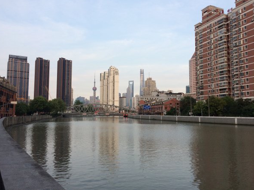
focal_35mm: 30
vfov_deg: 46.8
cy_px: 95
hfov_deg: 60.0
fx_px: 220
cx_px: 128
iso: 32
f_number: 2.2
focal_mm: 4.15
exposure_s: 1/370
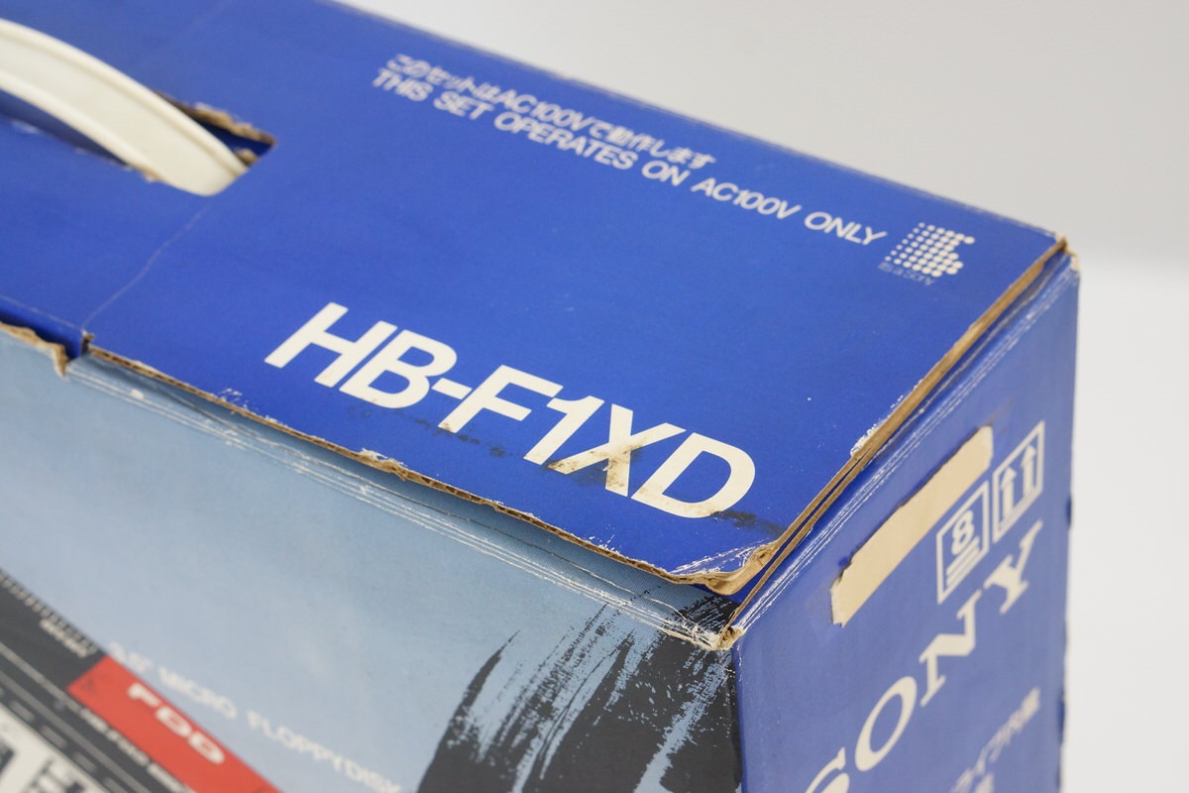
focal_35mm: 75
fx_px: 2477
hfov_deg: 27.0
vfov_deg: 18.2
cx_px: 594
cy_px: 396
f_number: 6.3
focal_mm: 50
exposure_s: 1/80
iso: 1000
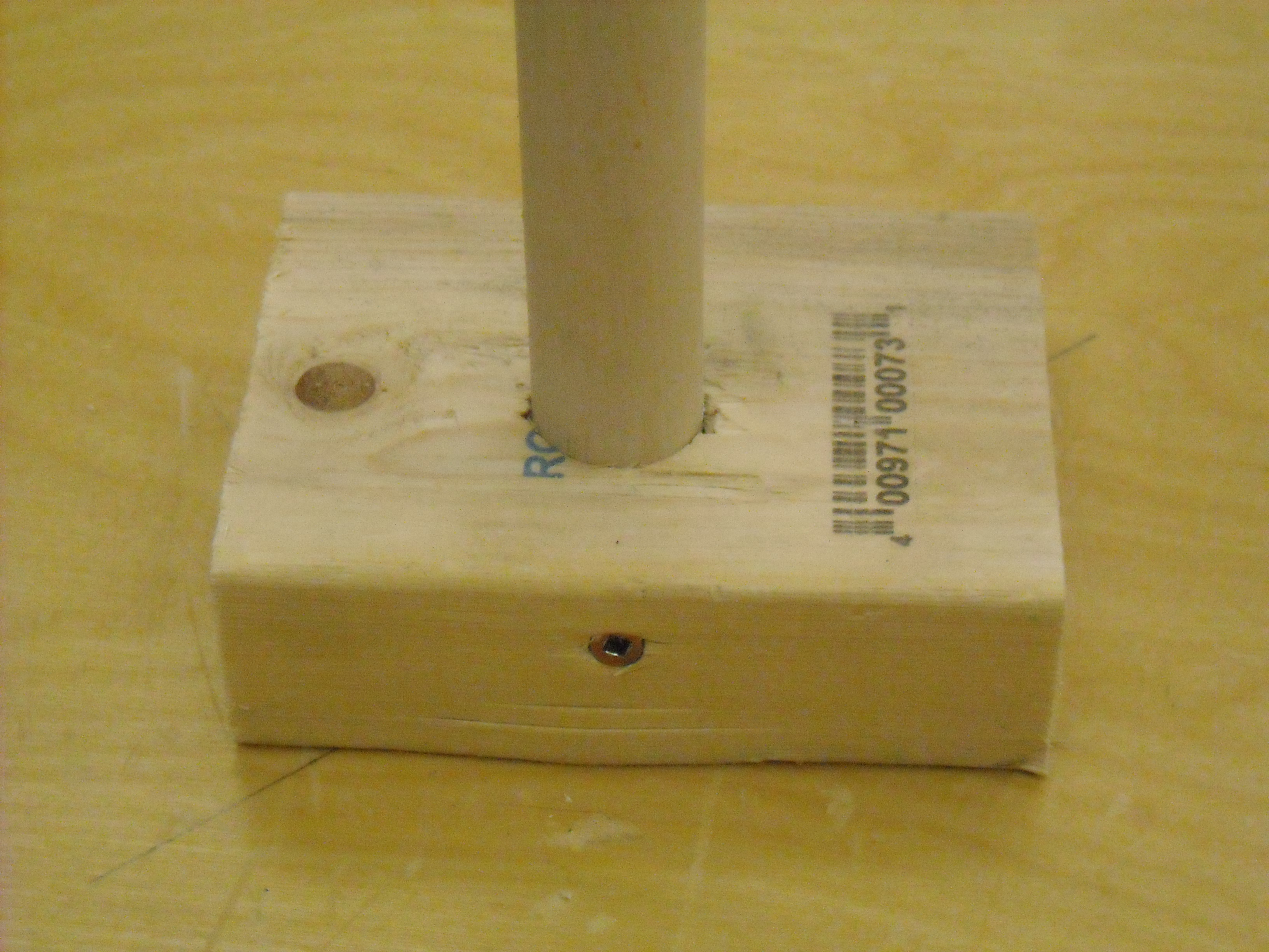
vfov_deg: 15.7
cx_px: 634
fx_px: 3446
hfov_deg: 20.9
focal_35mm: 94
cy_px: 476
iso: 800
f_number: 4.4
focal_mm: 15.32
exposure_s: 1/184
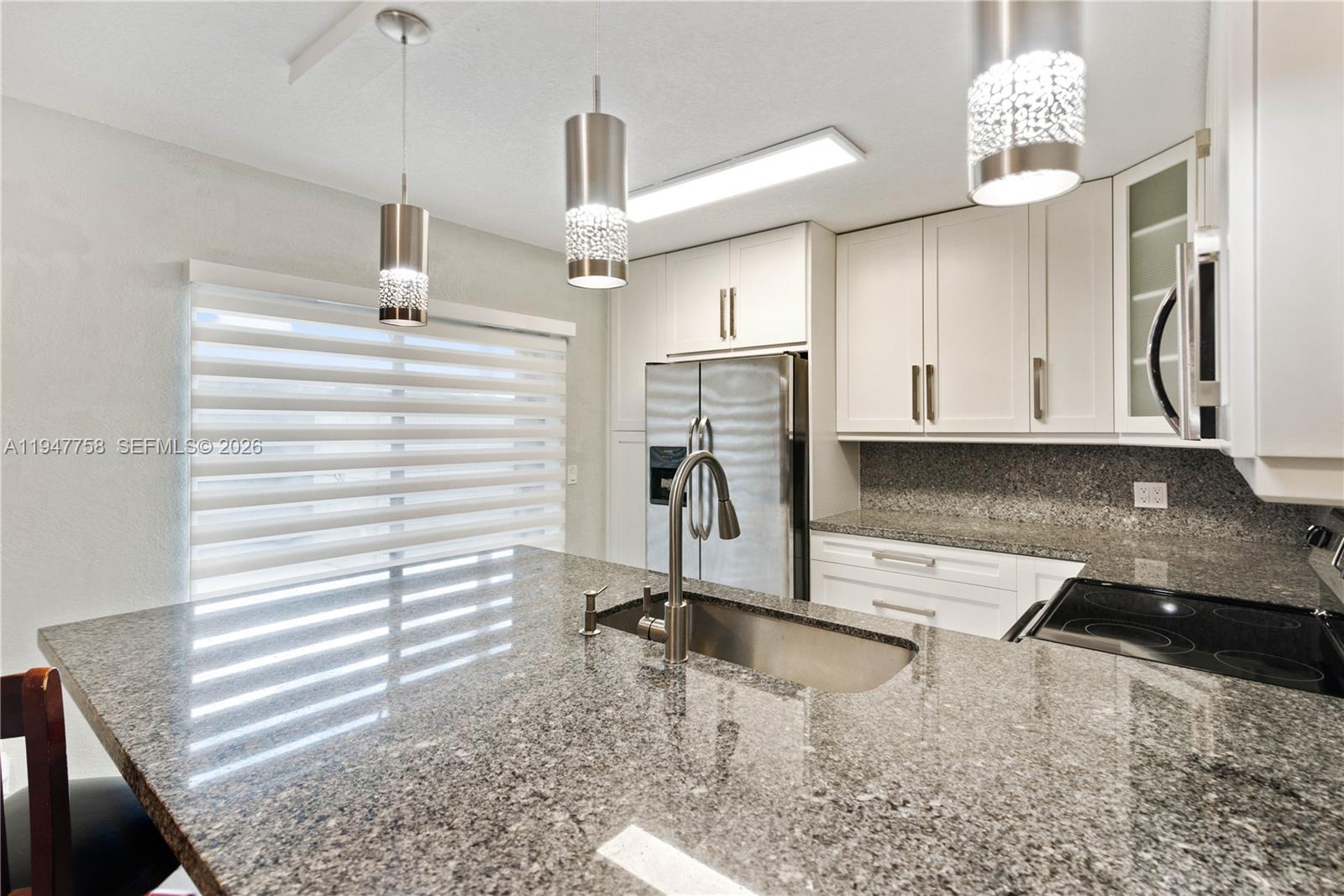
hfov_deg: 96.7
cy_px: 448
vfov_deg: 73.8
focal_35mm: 16
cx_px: 672
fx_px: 597
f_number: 7.1
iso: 1000
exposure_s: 1/60
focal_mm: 16
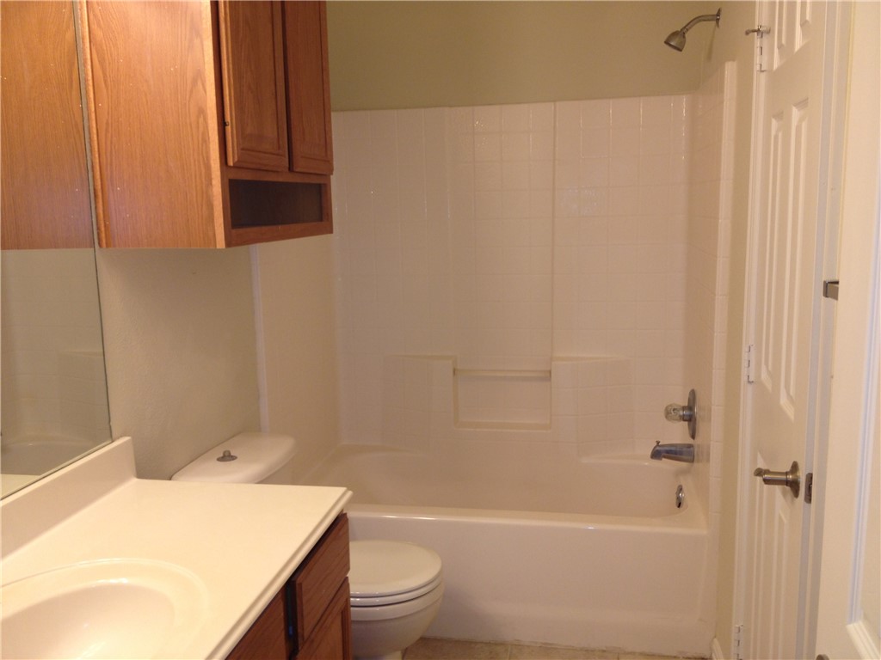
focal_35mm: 35
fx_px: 891
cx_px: 440
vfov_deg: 40.7
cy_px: 330
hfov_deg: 52.6
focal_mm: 4.28
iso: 64
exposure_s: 1/20
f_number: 2.4
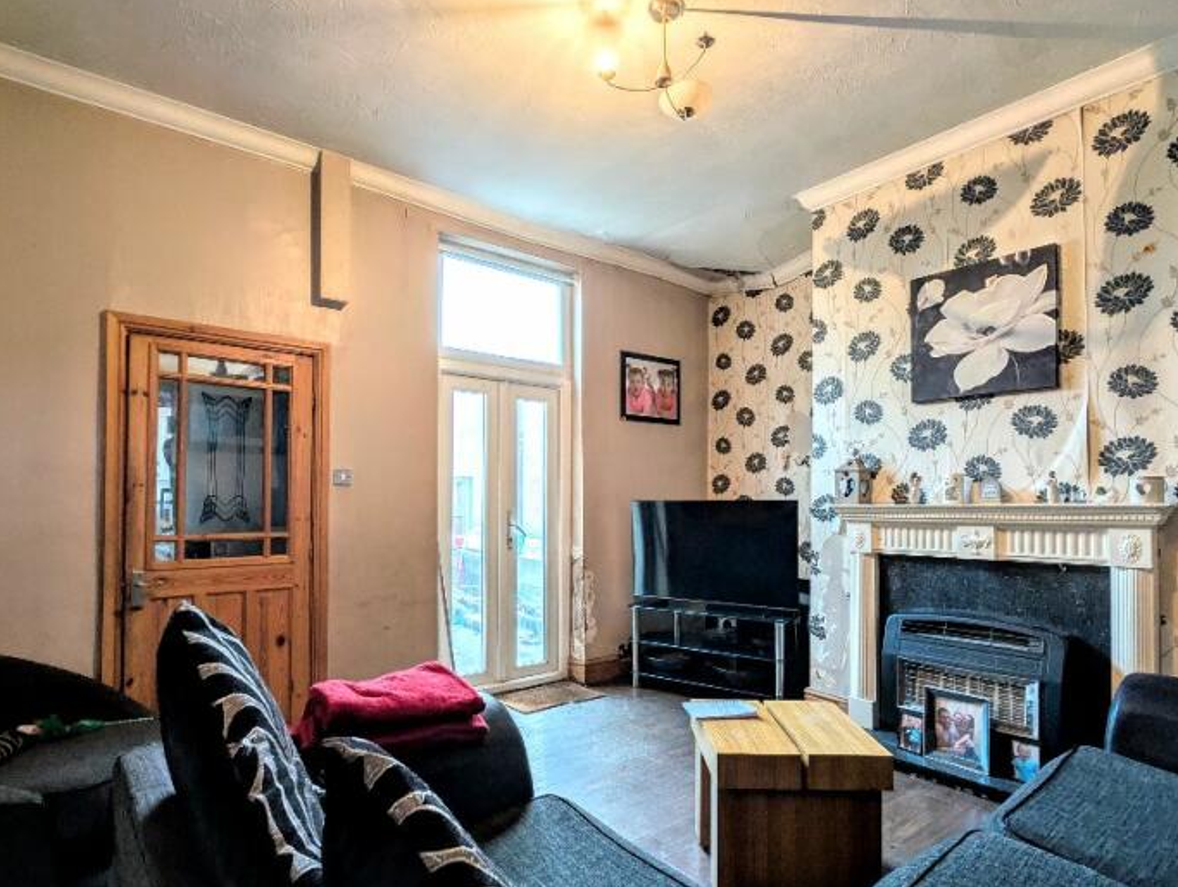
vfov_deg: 71.6
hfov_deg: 87.7
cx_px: 574
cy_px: 482
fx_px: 613
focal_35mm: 18
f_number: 1.7
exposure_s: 1/17.7
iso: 53
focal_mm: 2.02
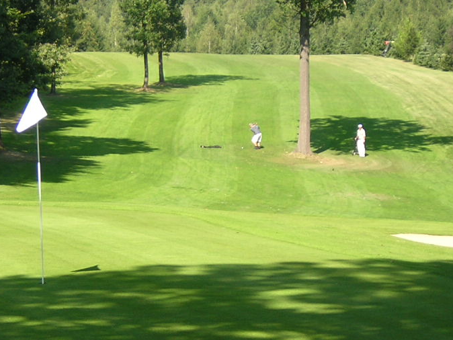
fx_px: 2147
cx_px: 219
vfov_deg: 9.1
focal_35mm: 164
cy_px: 173
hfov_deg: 12.0
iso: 100
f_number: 4.7
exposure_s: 1/156
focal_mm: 14.1
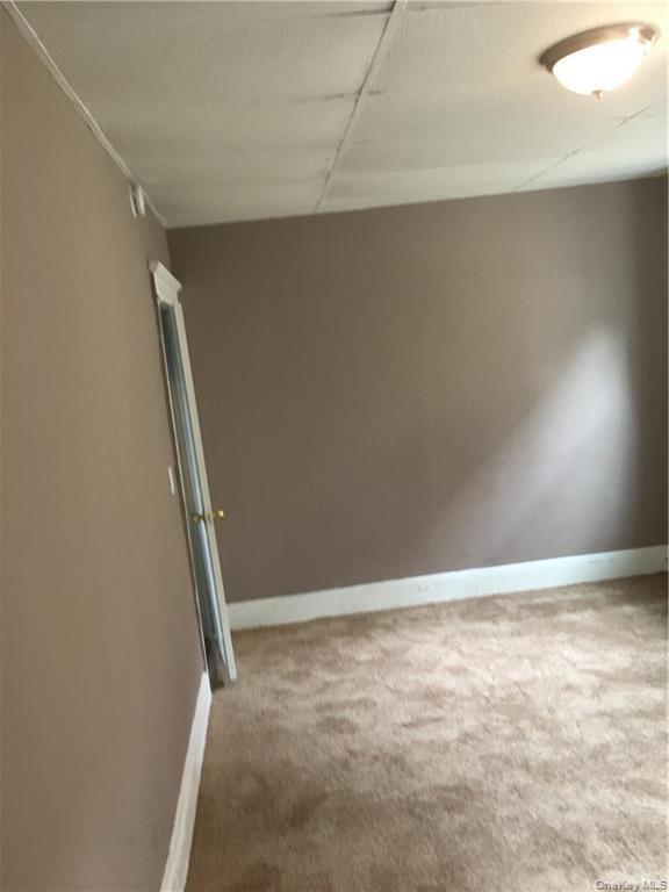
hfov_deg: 48.2
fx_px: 747
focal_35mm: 29
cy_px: 446
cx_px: 334
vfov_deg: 61.7
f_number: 2.2
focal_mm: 4.15
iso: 100
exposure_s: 1/30
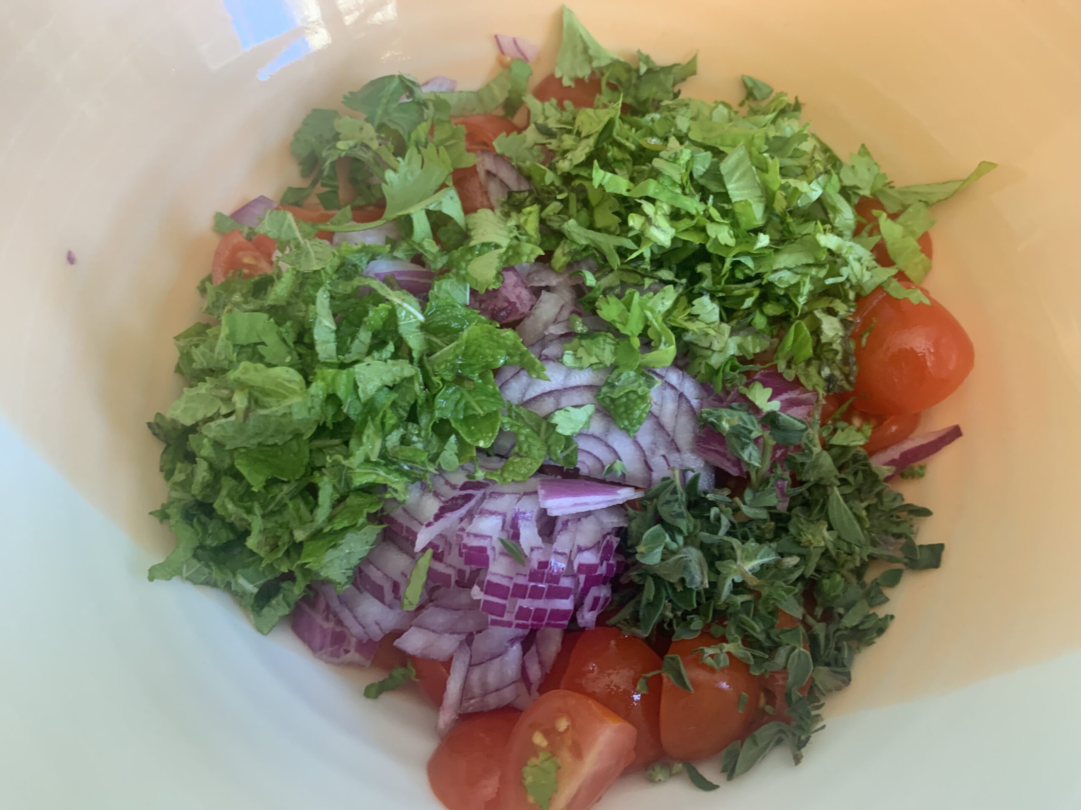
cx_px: 540
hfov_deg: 67.3
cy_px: 405
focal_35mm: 26
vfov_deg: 53.1
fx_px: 812
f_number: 1.8
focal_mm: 4.25
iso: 160
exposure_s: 1/60
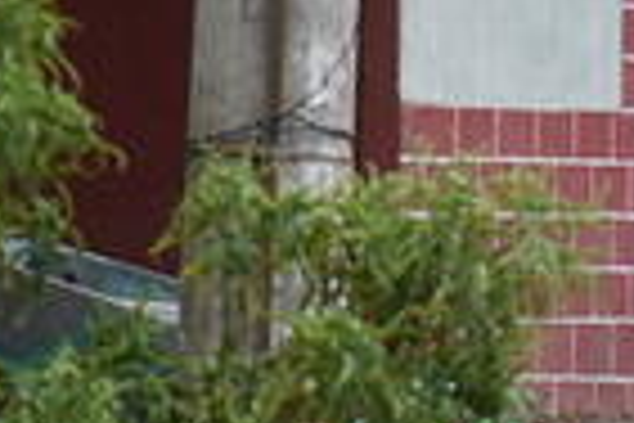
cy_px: 198
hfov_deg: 2.8
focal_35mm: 743
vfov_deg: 1.9
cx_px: 841
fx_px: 13084
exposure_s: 1/2500
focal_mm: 140
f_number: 5.6
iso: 1000
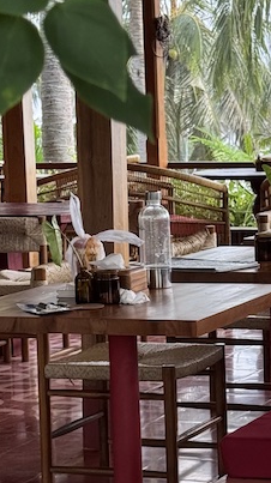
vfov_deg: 16.1
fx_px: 1703
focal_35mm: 133
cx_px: 320
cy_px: 301
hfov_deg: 9.0
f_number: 1.78
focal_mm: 6.76
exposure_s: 1/326
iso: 64
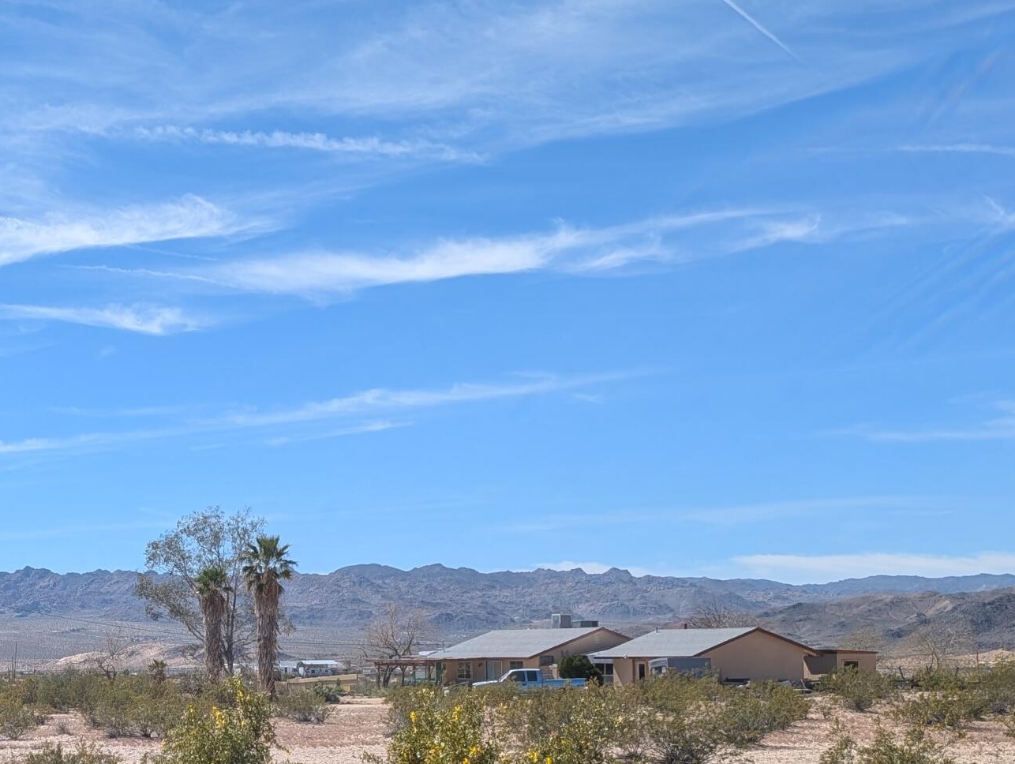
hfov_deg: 32.1
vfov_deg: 25.7
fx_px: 1644
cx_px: 45
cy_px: 609
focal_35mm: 56
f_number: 1.68
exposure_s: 1/1381
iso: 22
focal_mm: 6.9
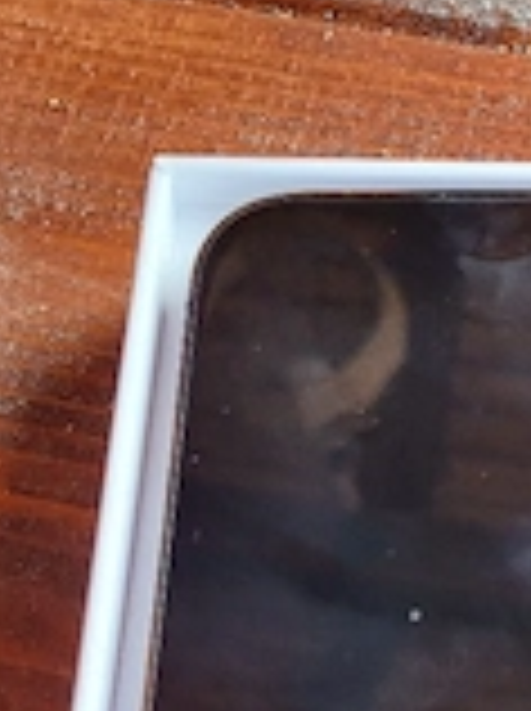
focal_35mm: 66
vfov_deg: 27.5
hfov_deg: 21.8
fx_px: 1354
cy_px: 738
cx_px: 459
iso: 250
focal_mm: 5.4
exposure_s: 1/101
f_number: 1.8
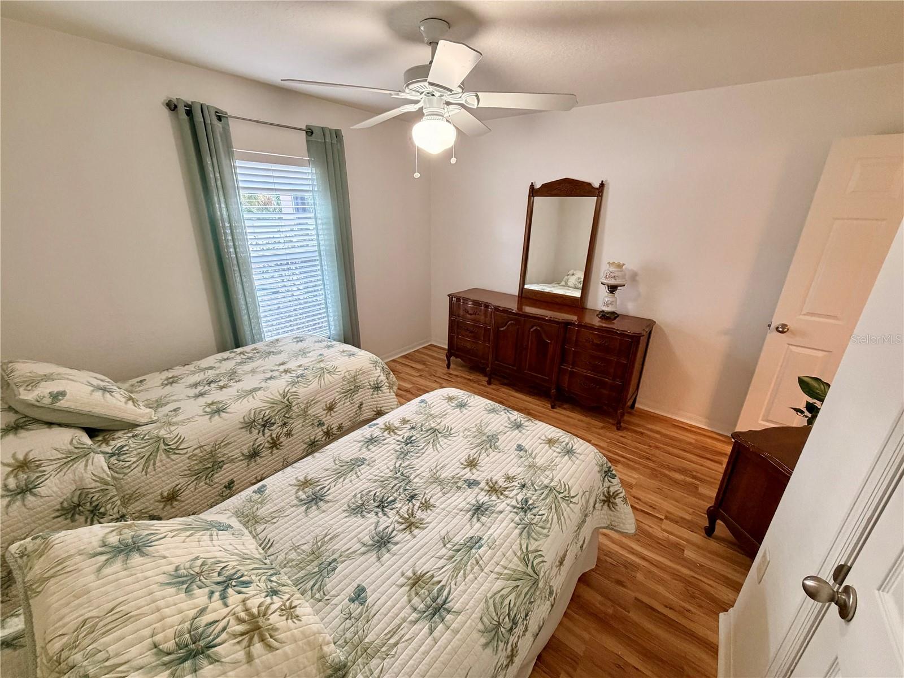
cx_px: 452
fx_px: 366
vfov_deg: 85.7
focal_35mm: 14
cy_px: 339
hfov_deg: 102.1
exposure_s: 1/60
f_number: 2.2
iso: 400
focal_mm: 2.22
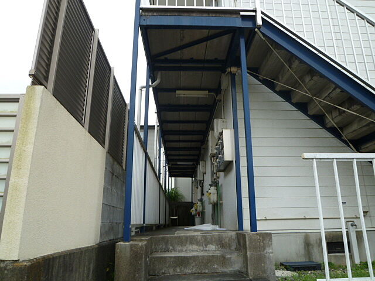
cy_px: 140
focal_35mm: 25
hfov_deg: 69.4
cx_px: 188
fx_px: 271
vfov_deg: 54.9
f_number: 2.8
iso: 80
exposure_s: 1/50
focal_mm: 4.5
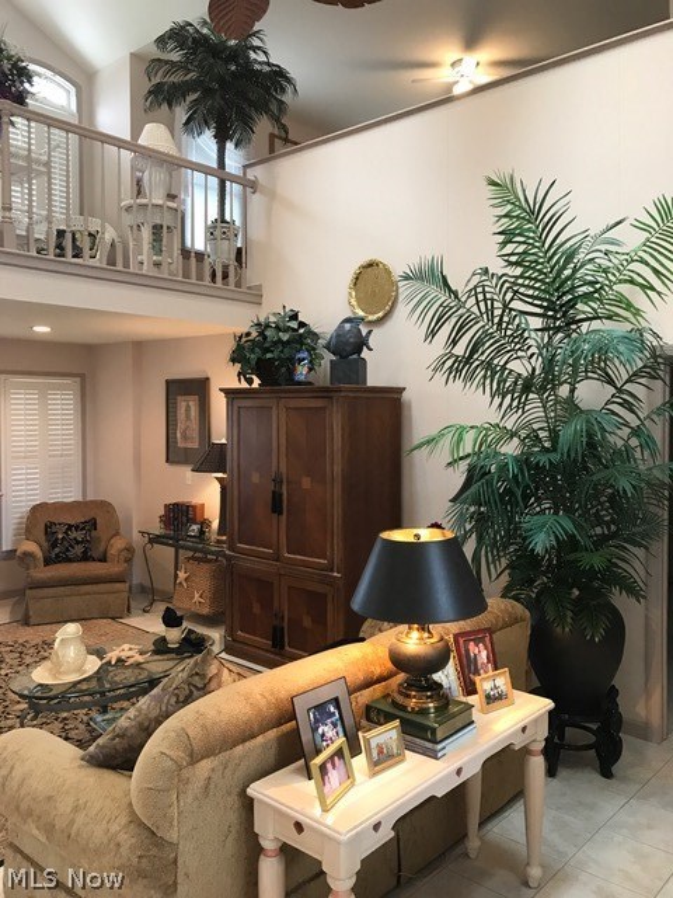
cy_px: 449
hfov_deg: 49.7
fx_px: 726
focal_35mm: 28
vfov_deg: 63.4
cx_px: 336
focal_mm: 3.99
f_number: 1.8
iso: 40
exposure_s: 1/30
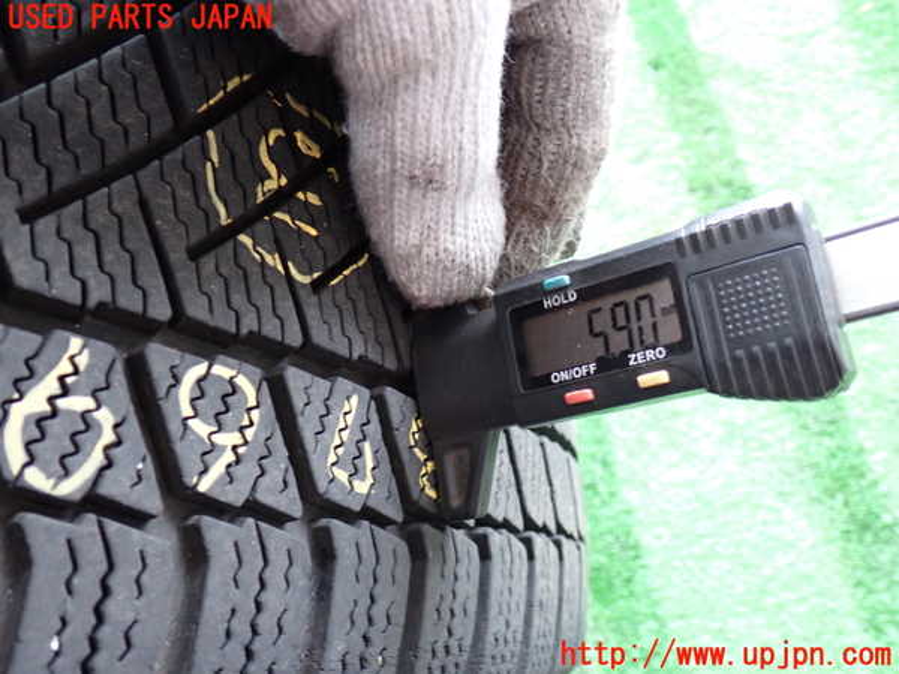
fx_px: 831
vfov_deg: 44.2
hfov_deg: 56.8
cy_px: 337
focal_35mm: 32
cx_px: 450
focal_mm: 5.79
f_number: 2.4
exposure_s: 1/30
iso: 250
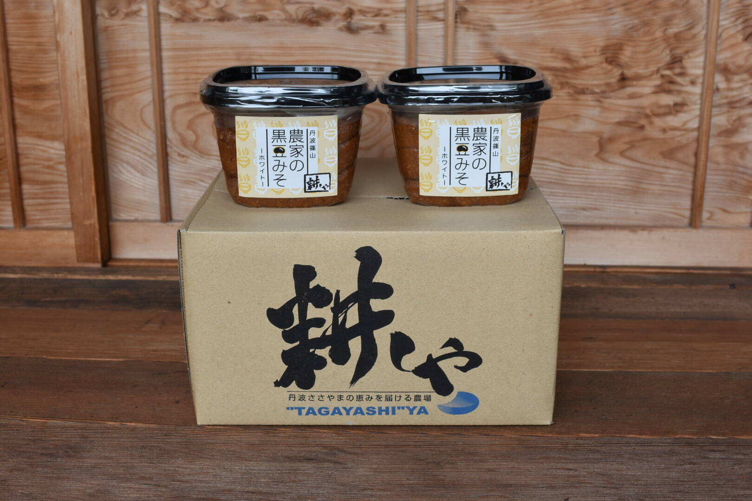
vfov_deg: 29.9
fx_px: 940
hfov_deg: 43.6
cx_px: 376
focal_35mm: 45
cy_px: 250
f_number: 8
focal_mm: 30
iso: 200
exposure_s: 1/60
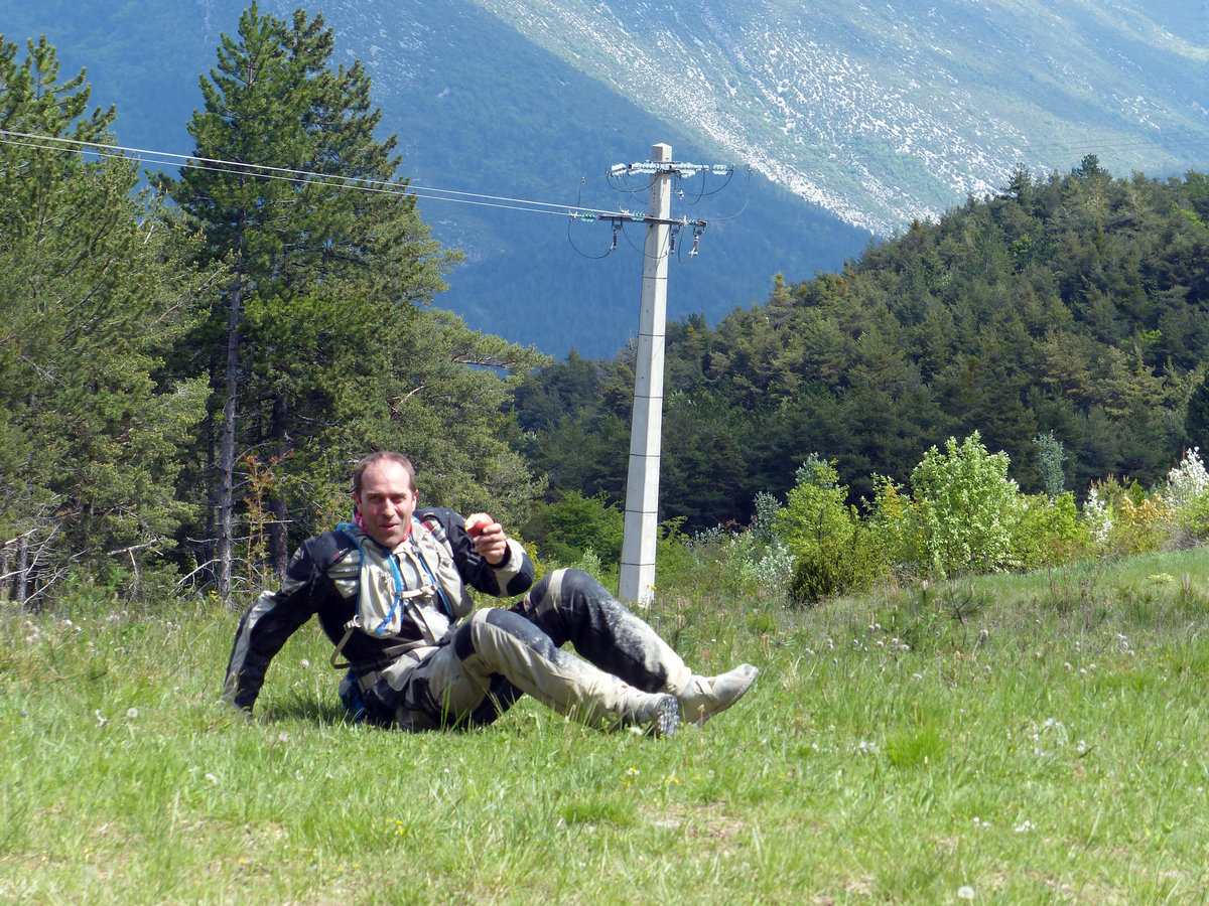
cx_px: 604
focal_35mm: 146
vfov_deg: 10.2
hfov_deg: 13.5
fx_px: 5099
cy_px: 453
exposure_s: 1/400
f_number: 4
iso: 100
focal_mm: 23.9
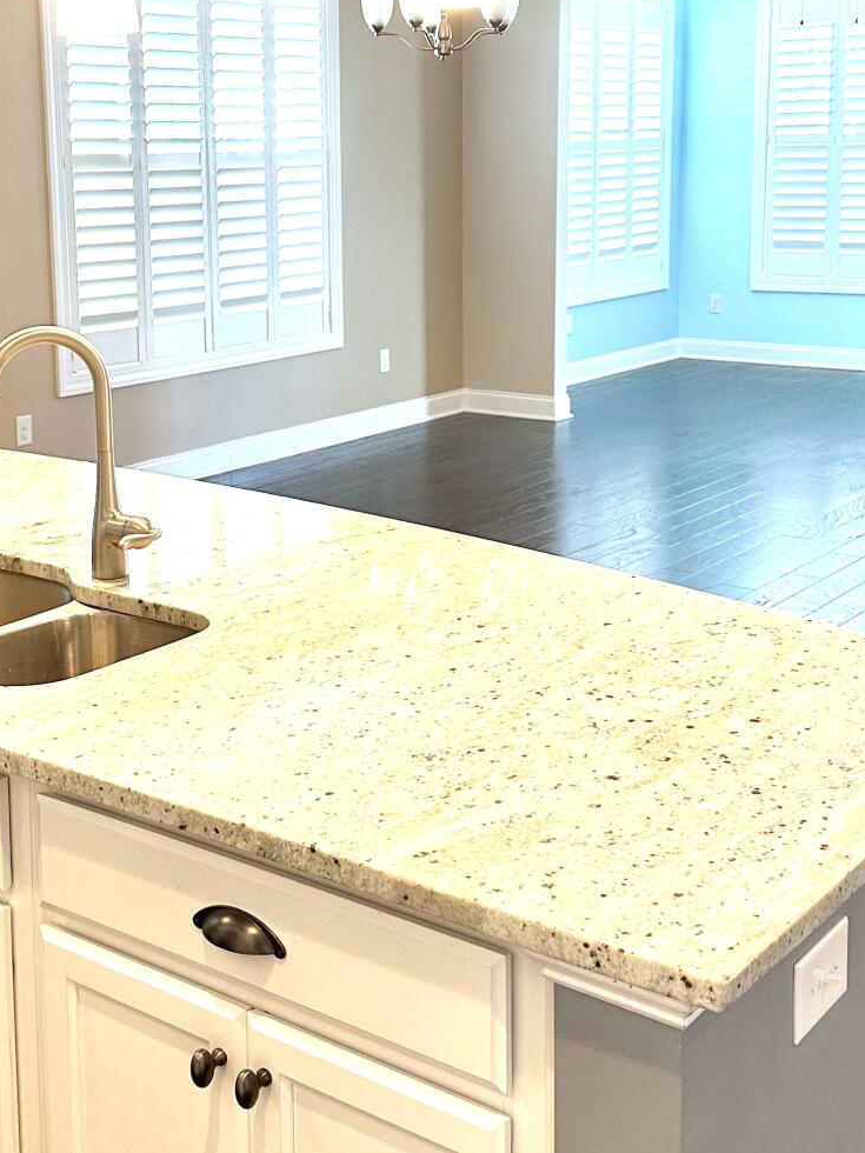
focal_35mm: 49
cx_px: 300
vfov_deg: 38.6
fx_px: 1633
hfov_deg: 29.5
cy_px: 408
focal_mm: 6.86
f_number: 1.78
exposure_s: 1/120
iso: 160
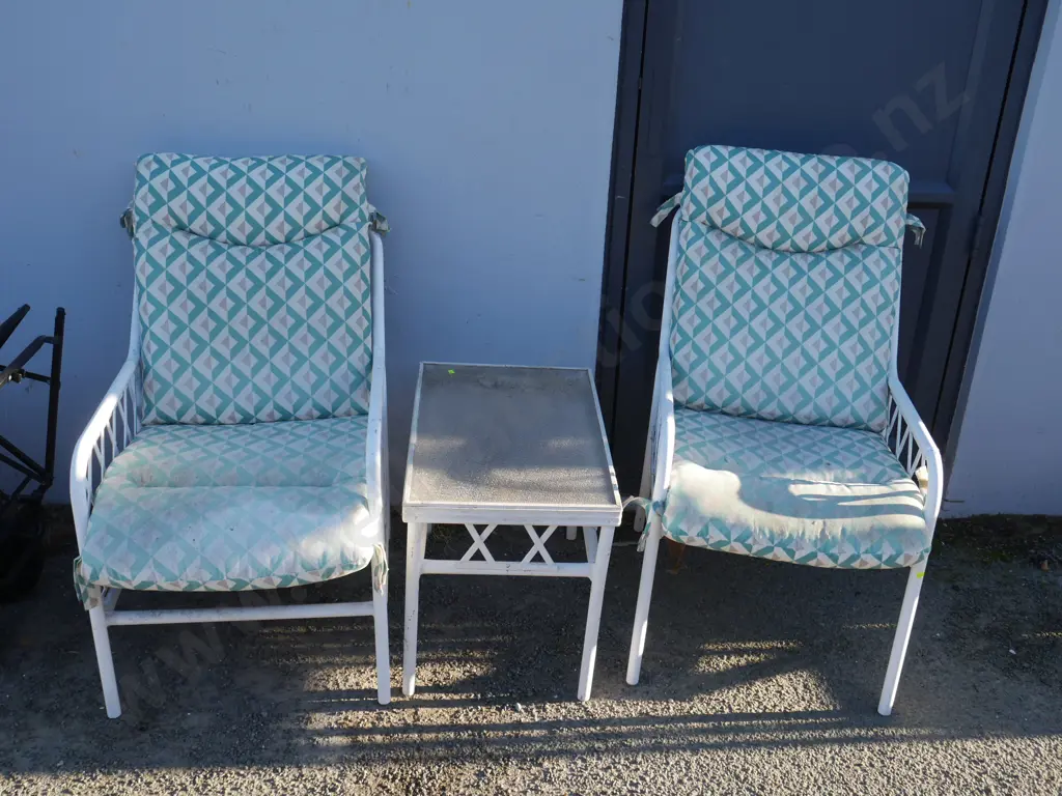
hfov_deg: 54.0
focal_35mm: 34
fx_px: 1043
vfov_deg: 41.8
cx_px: 531
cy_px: 398
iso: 200
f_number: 5
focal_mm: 17
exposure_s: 1/200
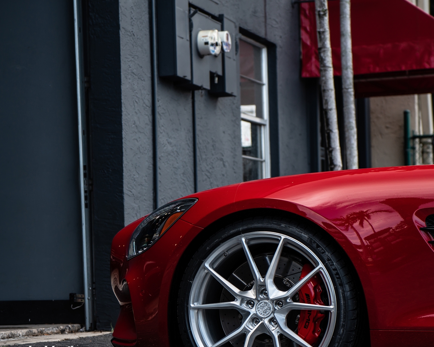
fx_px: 1387
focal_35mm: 108
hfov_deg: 17.8
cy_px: 228
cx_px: 236
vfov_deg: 14.2
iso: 200
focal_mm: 70
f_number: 4
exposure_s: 1/160
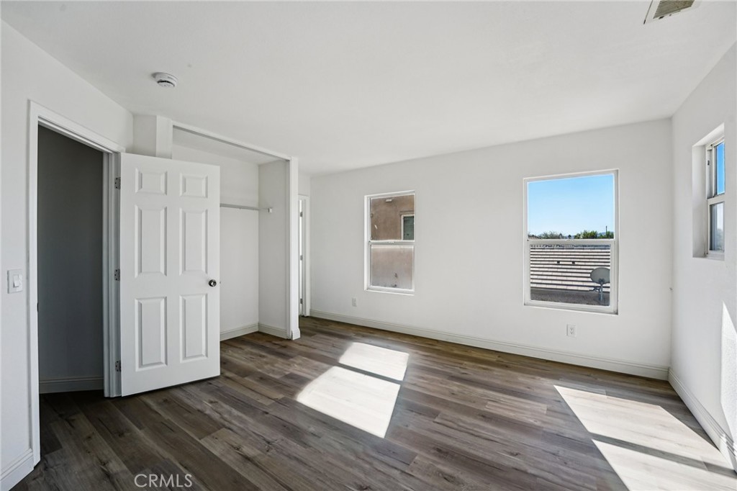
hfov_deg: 104.3
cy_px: 246
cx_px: 368
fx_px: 287
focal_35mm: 14
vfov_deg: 81.2
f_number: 8
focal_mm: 14
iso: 100
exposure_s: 1/100
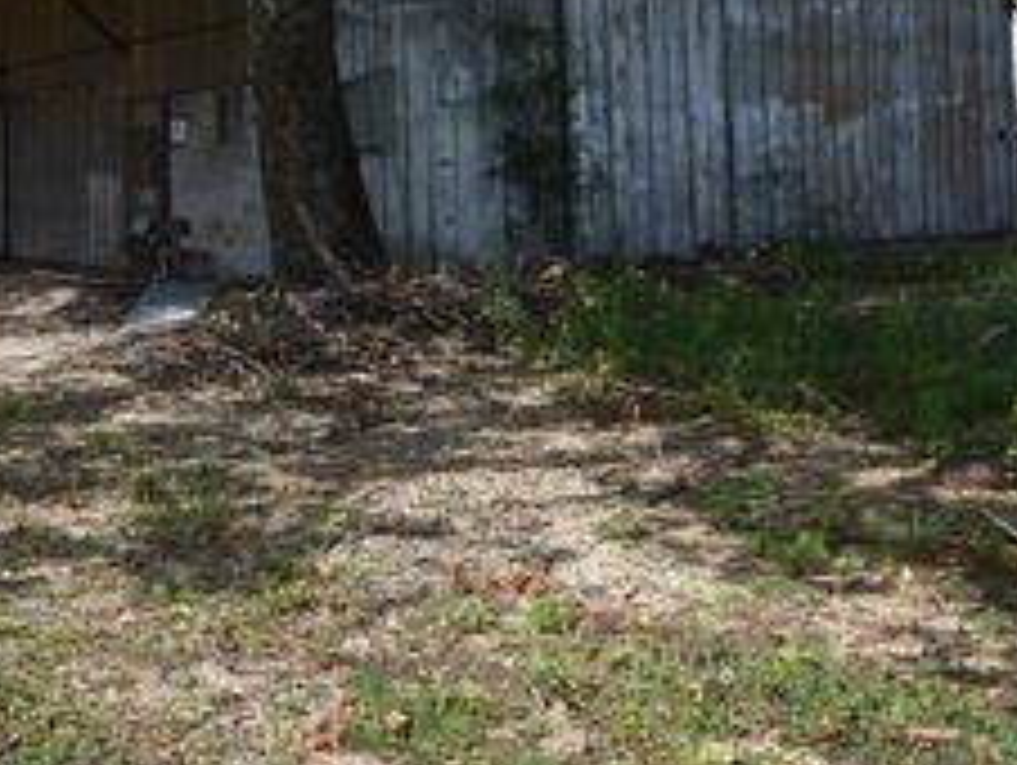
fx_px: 1500
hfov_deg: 36.8
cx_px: 292
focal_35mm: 51
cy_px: 115
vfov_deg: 27.8
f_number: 9
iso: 200
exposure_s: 1/320
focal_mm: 16
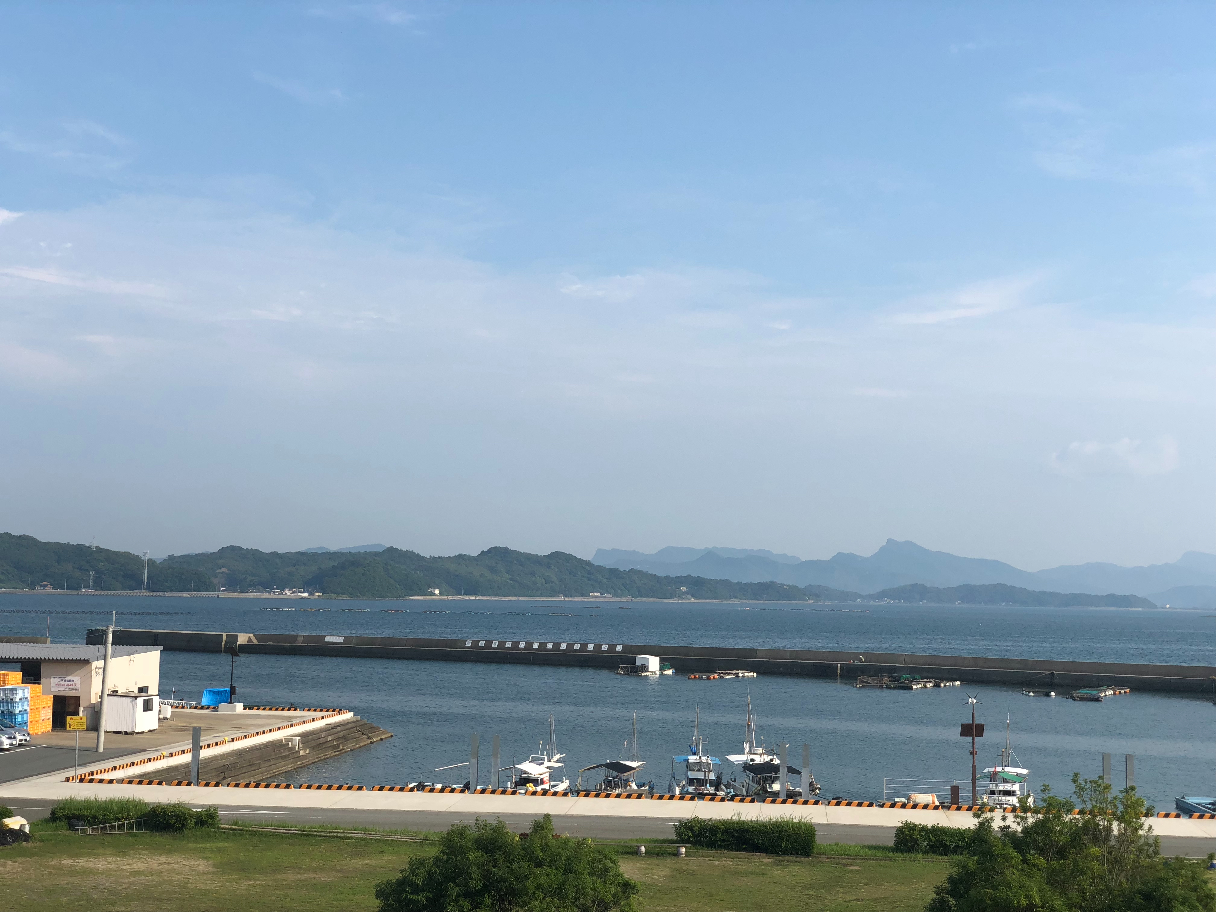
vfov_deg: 28.0
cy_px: 456
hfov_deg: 36.8
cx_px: 608
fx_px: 1827
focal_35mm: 52
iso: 16
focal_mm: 6
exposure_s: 1/1412
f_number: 2.4
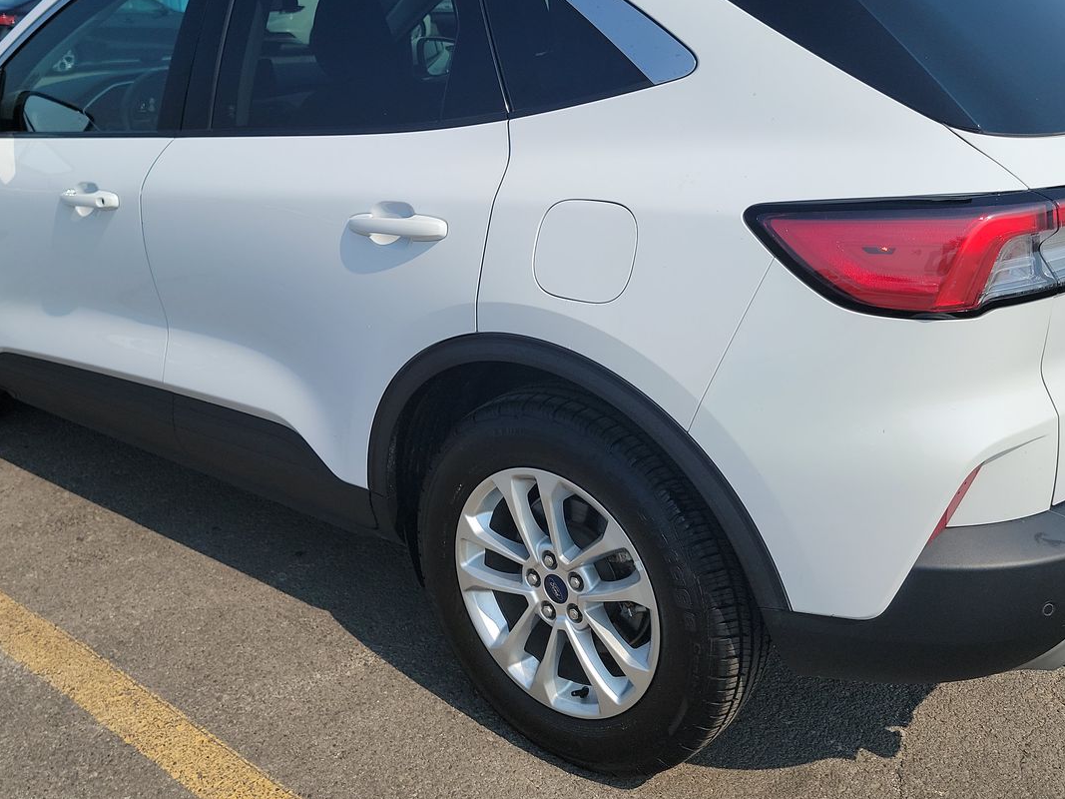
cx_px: 509
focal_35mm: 36
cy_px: 260
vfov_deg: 39.1
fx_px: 1107
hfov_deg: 51.3
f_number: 1.8
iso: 50
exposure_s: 1/1339
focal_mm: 6.7
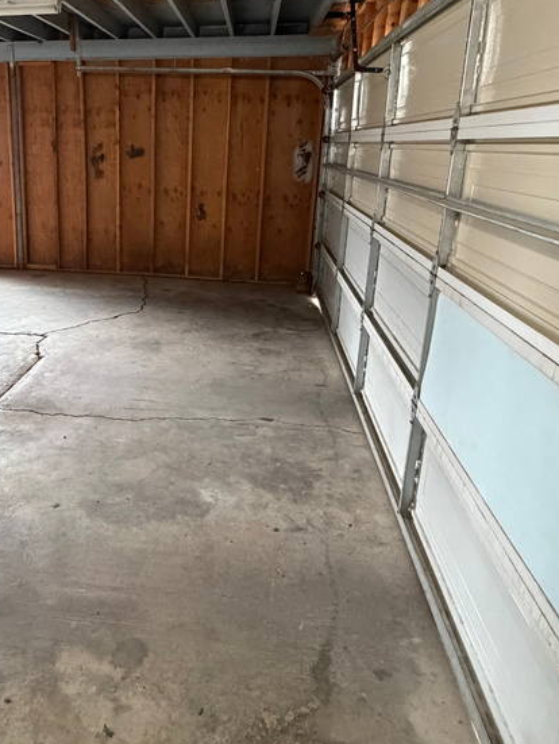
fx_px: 559
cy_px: 284
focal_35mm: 26
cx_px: 178
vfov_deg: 66.4
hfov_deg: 51.9
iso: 1000
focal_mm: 2.22
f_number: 2.2
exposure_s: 1/60
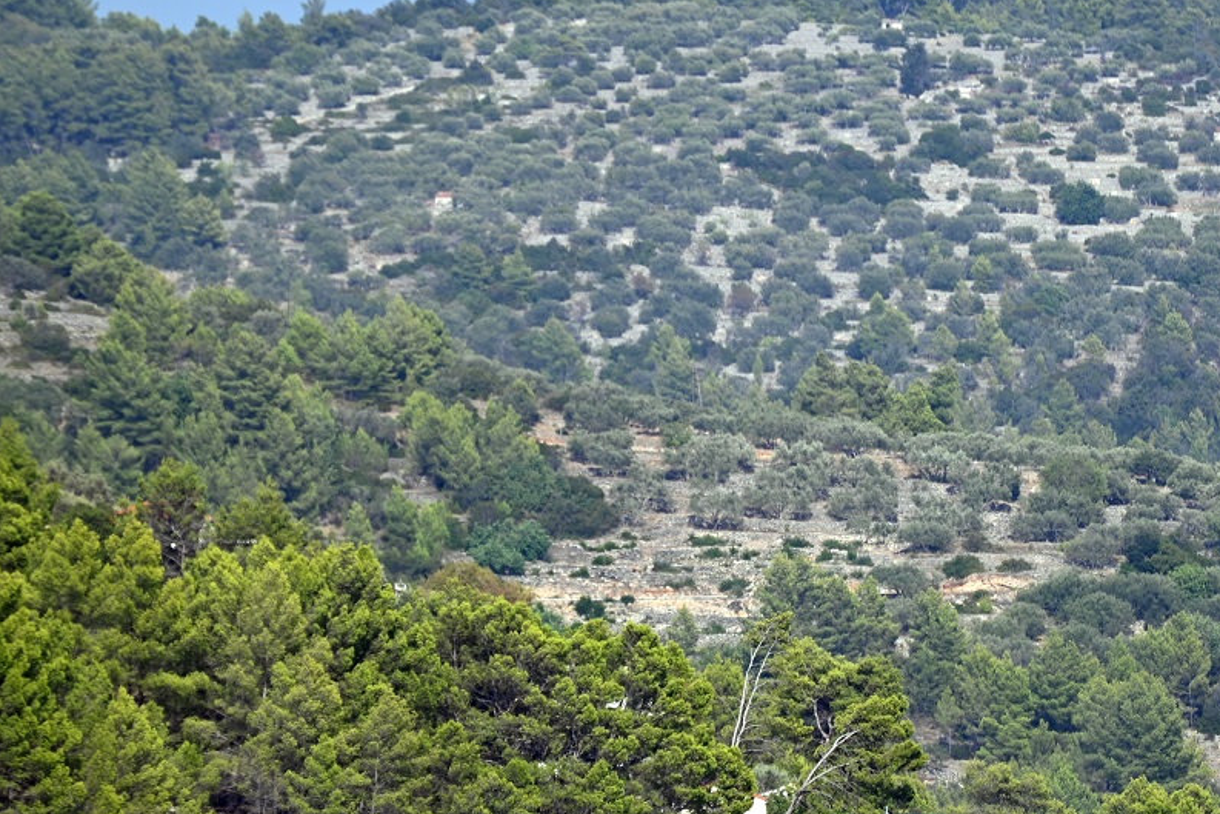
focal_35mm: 492
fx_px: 16675
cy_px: 415
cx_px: 826
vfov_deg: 2.8
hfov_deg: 4.2
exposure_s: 1/1000
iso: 200
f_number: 5.6
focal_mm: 300
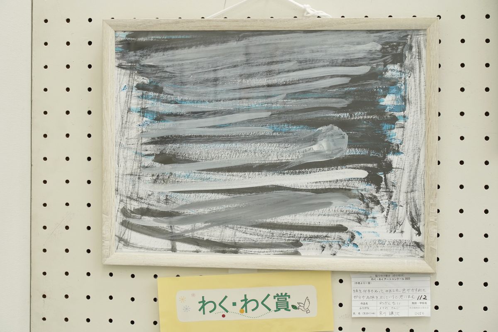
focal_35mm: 105
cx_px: 249
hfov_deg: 19.5
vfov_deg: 13.0
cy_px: 166
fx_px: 1452
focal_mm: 105
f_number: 7.1
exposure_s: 1/50
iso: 3200
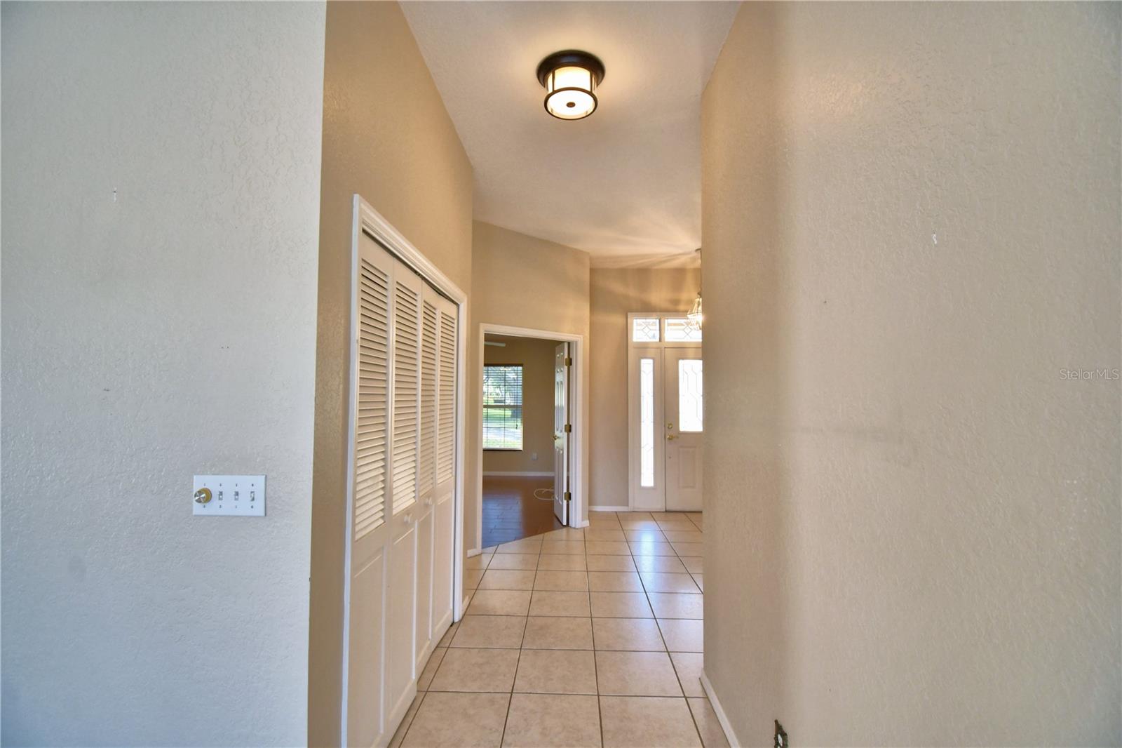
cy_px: 374
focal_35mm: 15
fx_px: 467
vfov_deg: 77.3
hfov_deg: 100.4
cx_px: 561
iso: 400
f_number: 4.5
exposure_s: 1/80
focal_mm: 10
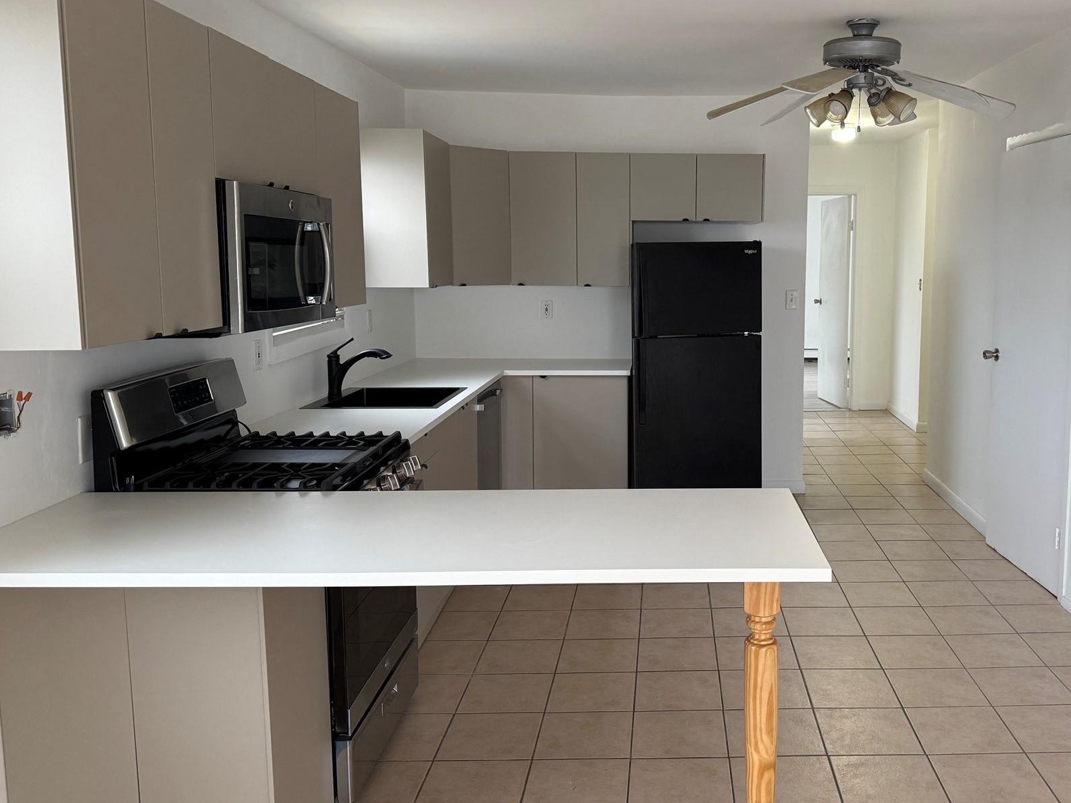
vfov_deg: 45.4
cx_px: 664
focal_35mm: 31
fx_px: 959
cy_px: 355
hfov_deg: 57.7
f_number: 1.78
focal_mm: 6.76
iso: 200
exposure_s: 1/102
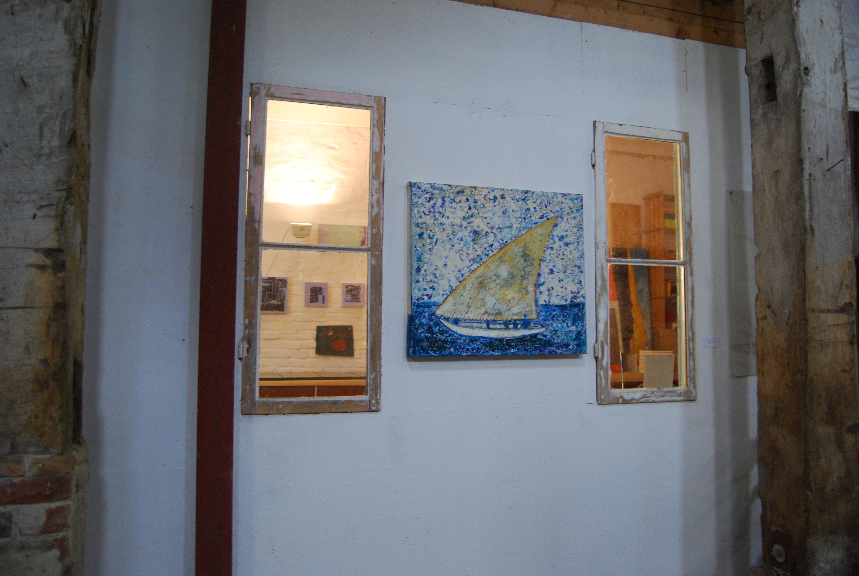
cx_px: 430
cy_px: 288
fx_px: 645
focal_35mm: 27
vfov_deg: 48.1
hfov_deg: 67.3
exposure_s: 1/60
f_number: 4
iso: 800
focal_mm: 18
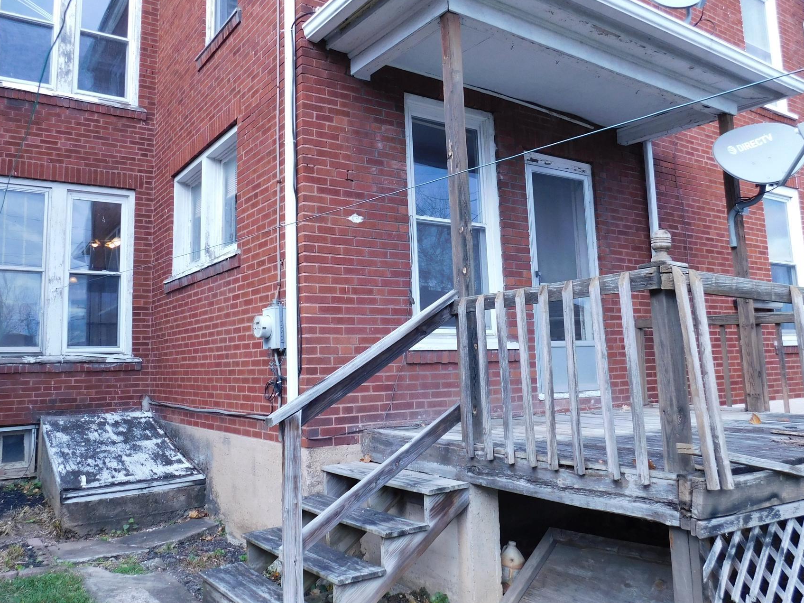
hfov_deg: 61.6
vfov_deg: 48.2
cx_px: 367
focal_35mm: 29
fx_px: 674
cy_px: 275
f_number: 3
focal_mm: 4.1
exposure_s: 1/160
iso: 125
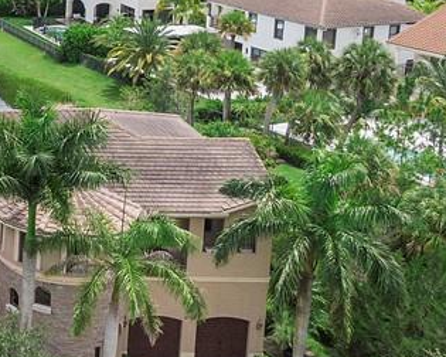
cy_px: 9
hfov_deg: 21.4
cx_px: -210
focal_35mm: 76
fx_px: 1003
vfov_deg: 19.6
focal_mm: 4.39
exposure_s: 1/1600
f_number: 2.8
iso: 100
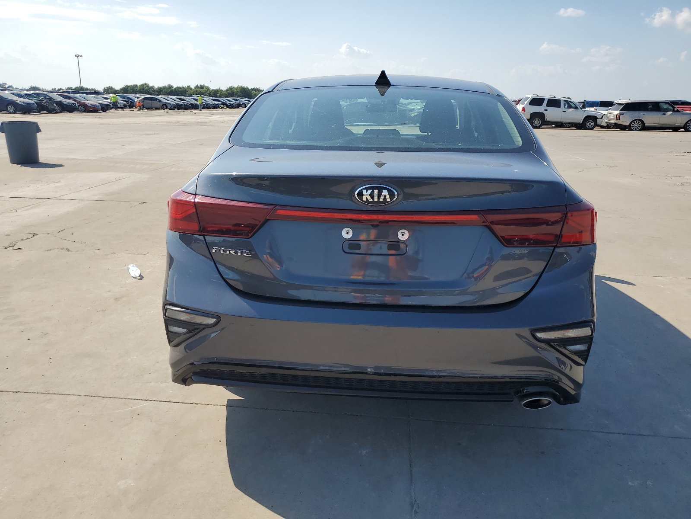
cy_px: 260
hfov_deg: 67.3
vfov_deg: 53.1
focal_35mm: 26
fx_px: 519
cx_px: 346
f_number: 1.5
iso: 50
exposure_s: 1/3333
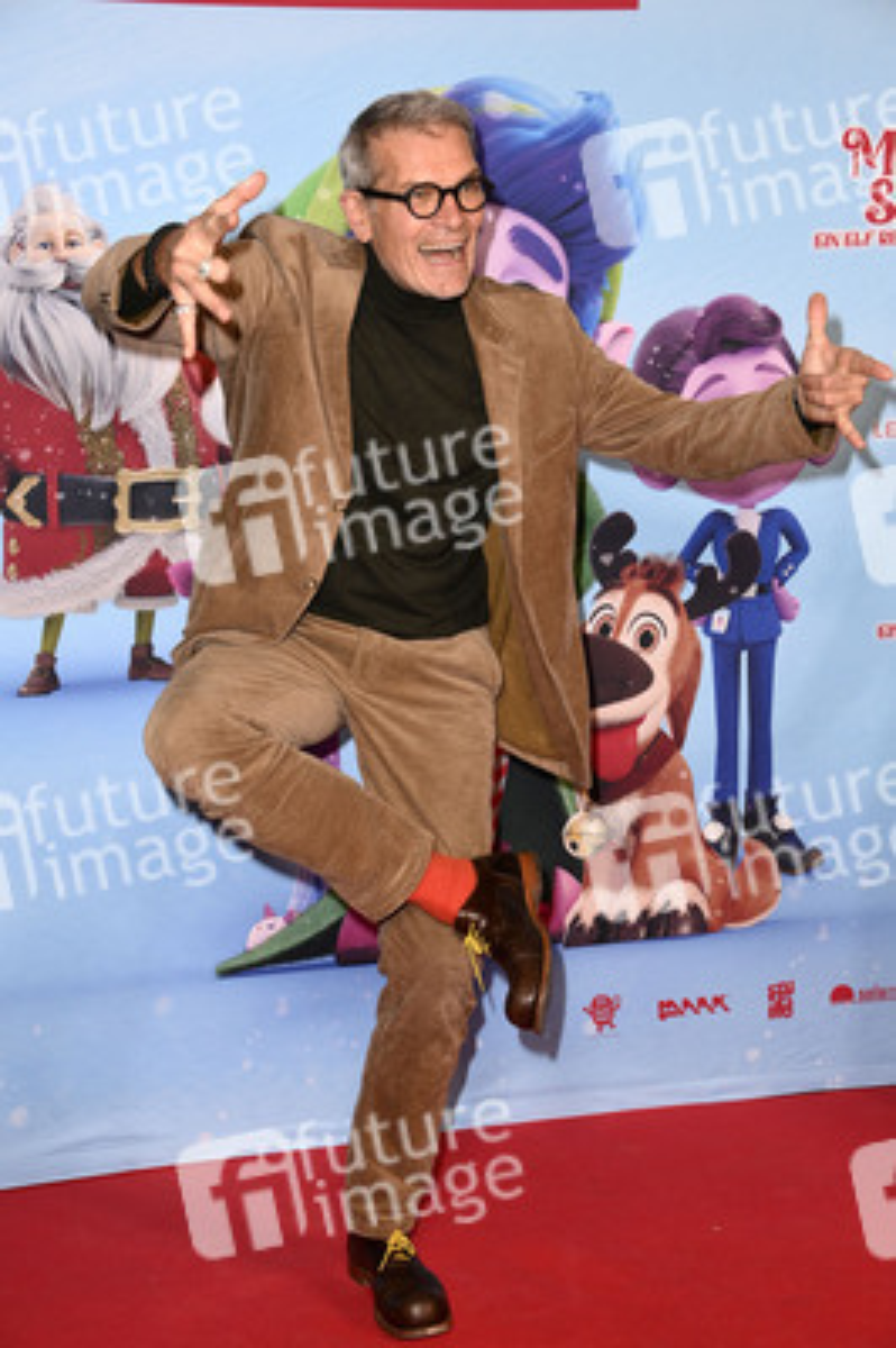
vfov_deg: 34.5
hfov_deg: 23.3
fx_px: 2169
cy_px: 674
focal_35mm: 58
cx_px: 448
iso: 1000
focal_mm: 58
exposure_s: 1/250
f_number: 5.6
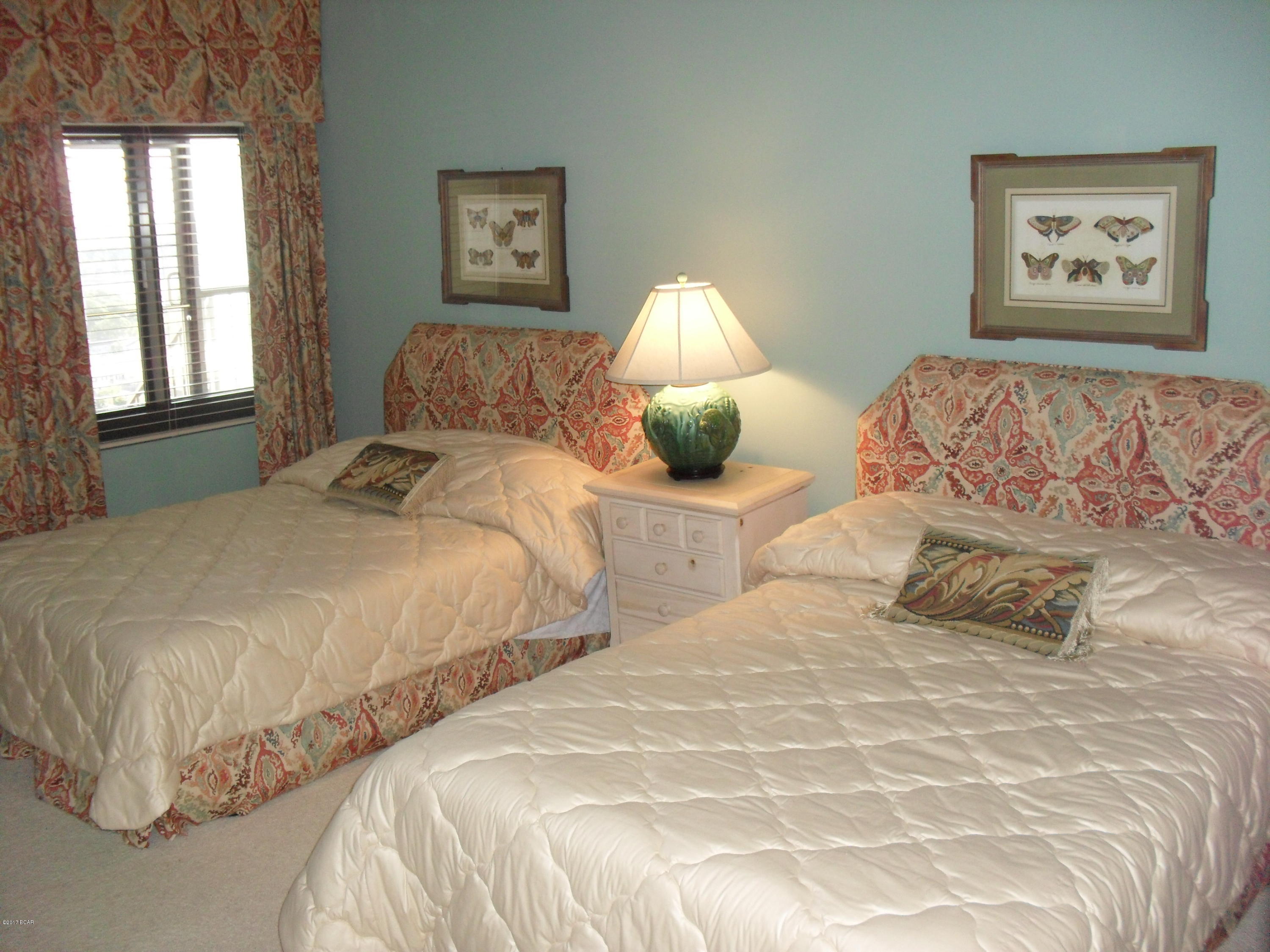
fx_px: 1284
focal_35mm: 35
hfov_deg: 52.6
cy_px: 476
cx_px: 635
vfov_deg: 40.7
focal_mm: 6.3
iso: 240
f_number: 3.2
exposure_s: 1/45
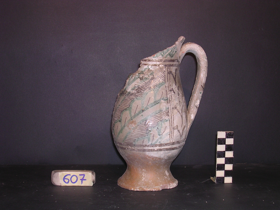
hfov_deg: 35.5
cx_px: 141
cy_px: 106
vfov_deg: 27.0
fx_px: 437
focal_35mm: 54
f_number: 3.2
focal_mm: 8
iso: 100
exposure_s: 1/60.1
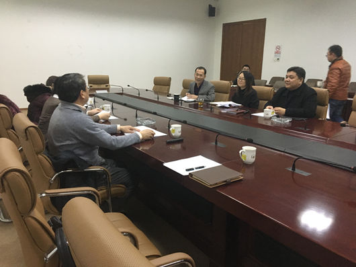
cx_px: 178
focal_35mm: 29
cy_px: 134
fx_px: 298
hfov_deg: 61.7
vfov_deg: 48.2
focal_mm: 4.15
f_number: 2.2
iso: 200
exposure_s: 1/25
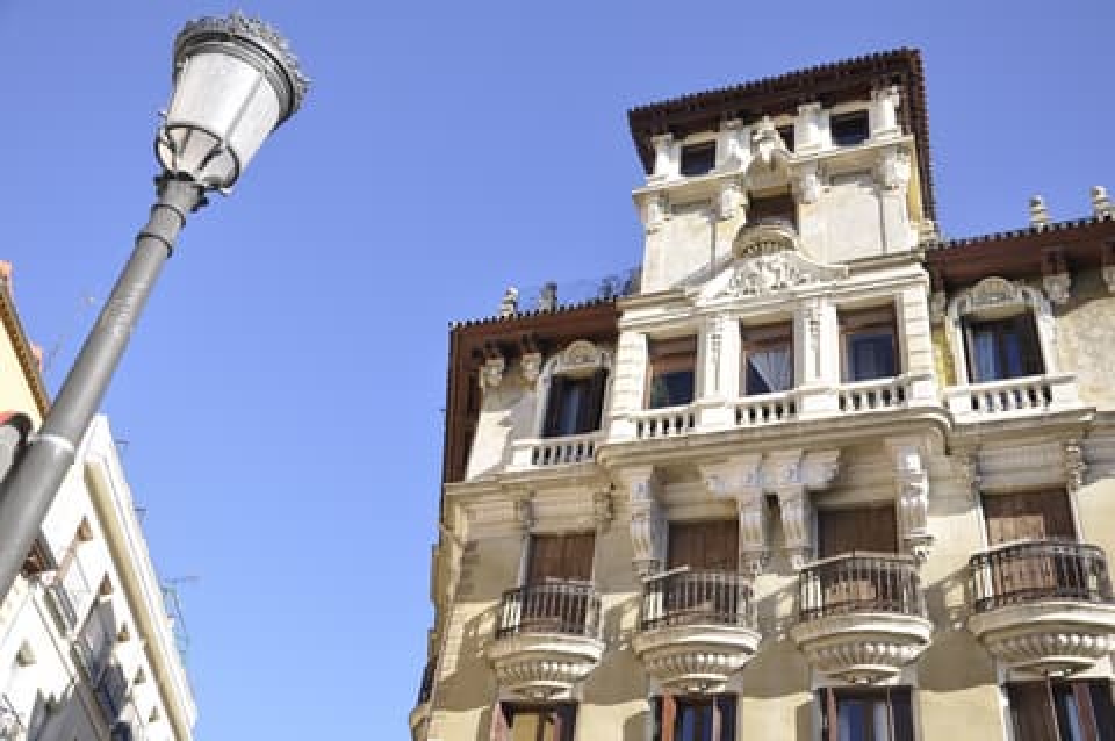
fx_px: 1160
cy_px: 370
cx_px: 558
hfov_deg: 51.3
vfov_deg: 35.4
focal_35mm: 38
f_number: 9
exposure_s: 1/320
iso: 200
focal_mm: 25
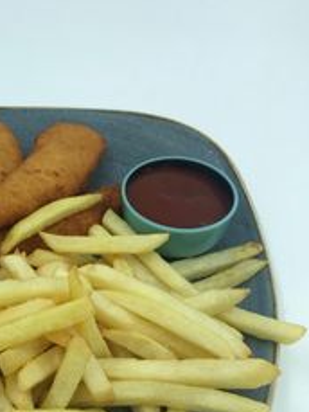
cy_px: 263
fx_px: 618
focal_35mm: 52
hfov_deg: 27.0
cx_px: 27
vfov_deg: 36.5
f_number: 1.8
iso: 20
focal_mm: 3.99
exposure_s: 1/669
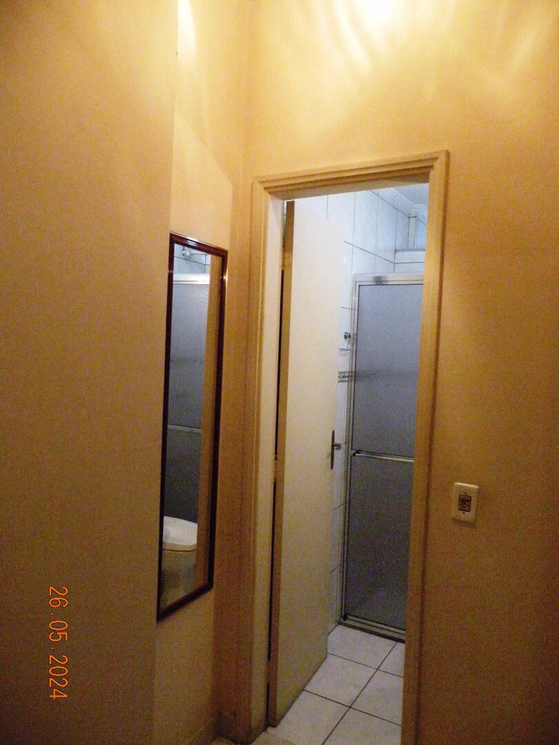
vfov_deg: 65.3
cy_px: 372
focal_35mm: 27
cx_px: 280
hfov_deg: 51.4
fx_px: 581
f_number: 2.8
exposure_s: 1/260
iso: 1186
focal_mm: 4.7
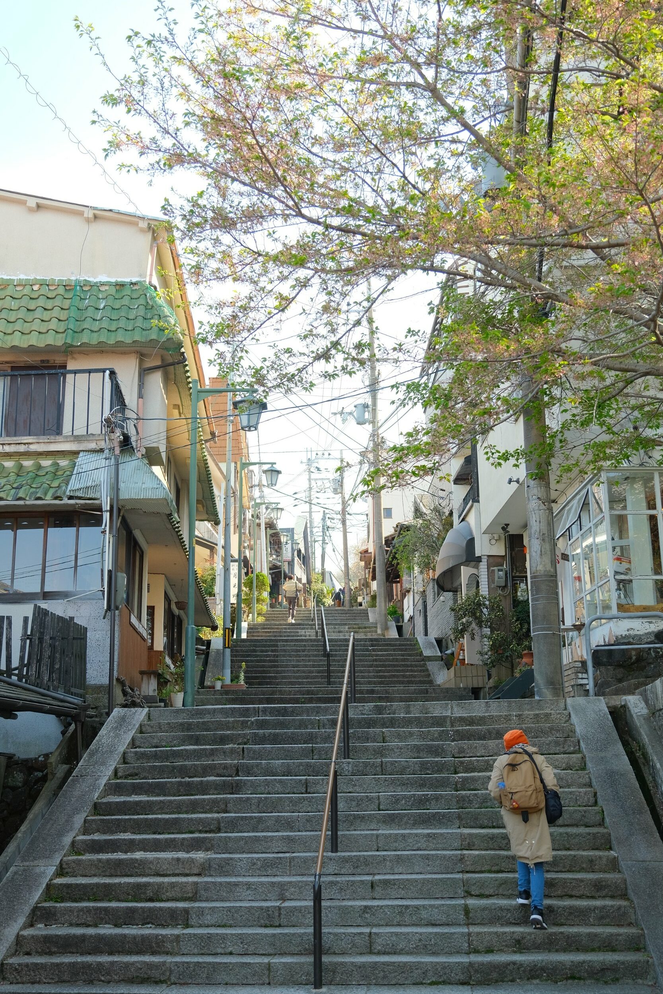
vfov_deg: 49.6
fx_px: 1077
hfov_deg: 34.2
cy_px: 497
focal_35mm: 39
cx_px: 332
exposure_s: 1/320
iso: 400
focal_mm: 26
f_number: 4
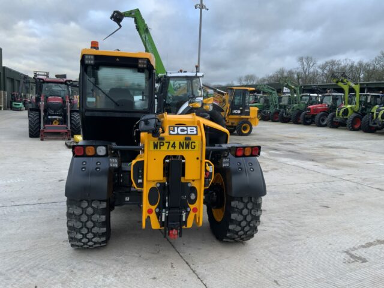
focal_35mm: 29
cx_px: 192
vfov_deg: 48.2
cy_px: 144
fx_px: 322
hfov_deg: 61.7
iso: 25
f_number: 1.8
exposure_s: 1/122
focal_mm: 3
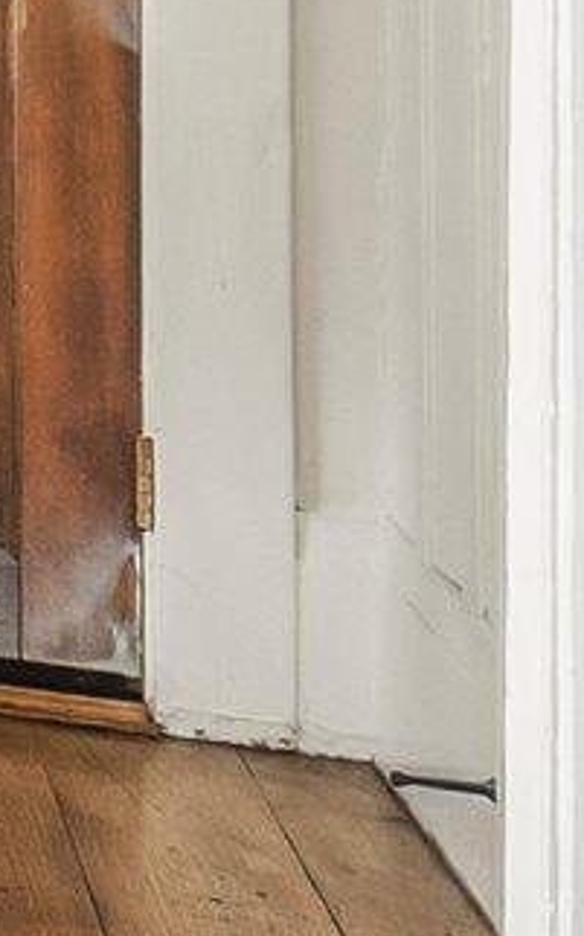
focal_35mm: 136
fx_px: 3466
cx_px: -3623
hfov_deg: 4.2
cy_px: -202
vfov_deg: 14.8
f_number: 9
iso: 400
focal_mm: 14
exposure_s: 1/1.25
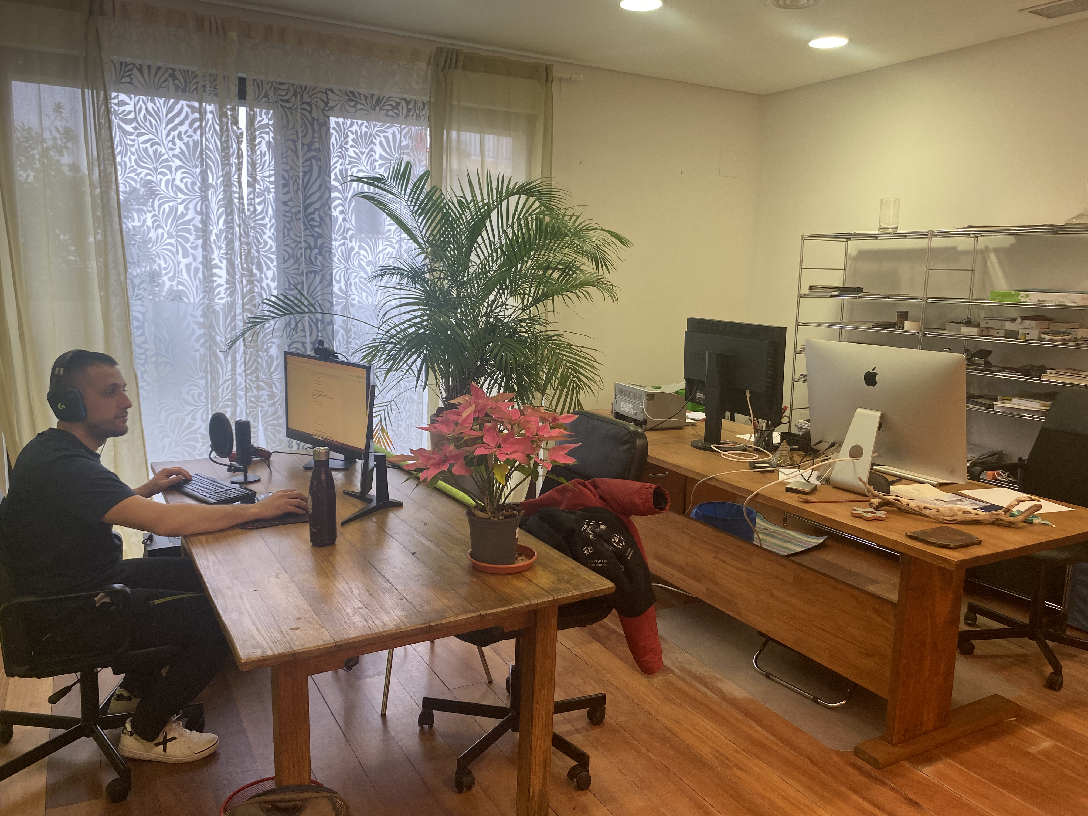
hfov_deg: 67.3
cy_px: 408
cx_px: 544
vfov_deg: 53.1
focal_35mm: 26
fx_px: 817
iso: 80
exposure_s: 1/100
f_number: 1.8
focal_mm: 4.25
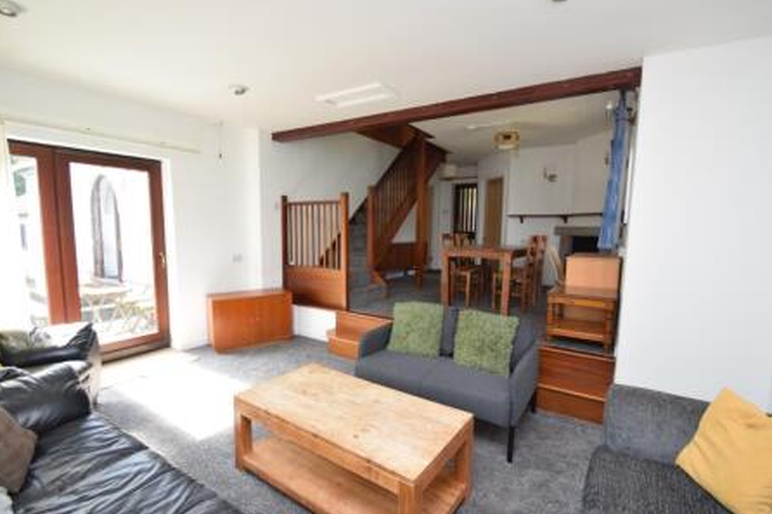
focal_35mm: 16
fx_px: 343
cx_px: 405
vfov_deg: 73.7
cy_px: 262
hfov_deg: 96.7
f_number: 5.6
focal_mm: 10
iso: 720
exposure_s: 1/125
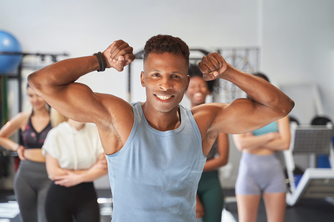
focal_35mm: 71
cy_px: 111
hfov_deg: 28.5
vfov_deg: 19.2
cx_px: 169
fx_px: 659
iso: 800
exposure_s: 1/200
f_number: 2.8
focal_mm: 70
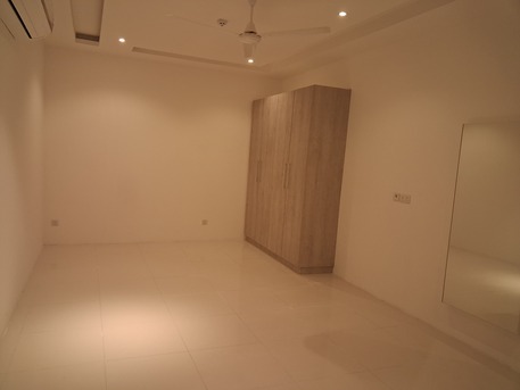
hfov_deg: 65.3
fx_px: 406
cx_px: 260
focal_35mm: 27
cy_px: 195
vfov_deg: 51.4
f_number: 1.8
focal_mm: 4
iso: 320
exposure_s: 1/50
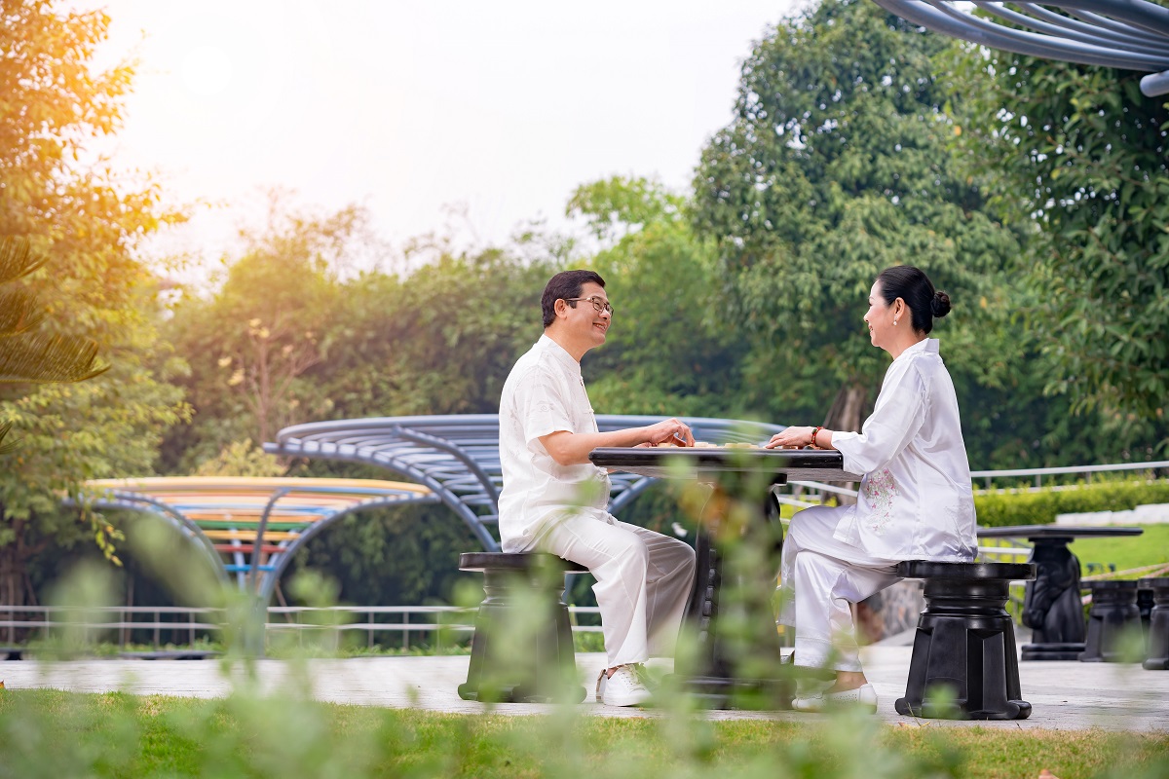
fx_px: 2533
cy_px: 390
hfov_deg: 26.0
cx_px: 584
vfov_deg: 17.5
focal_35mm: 78
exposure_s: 1/125
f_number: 3.5
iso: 100
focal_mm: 78
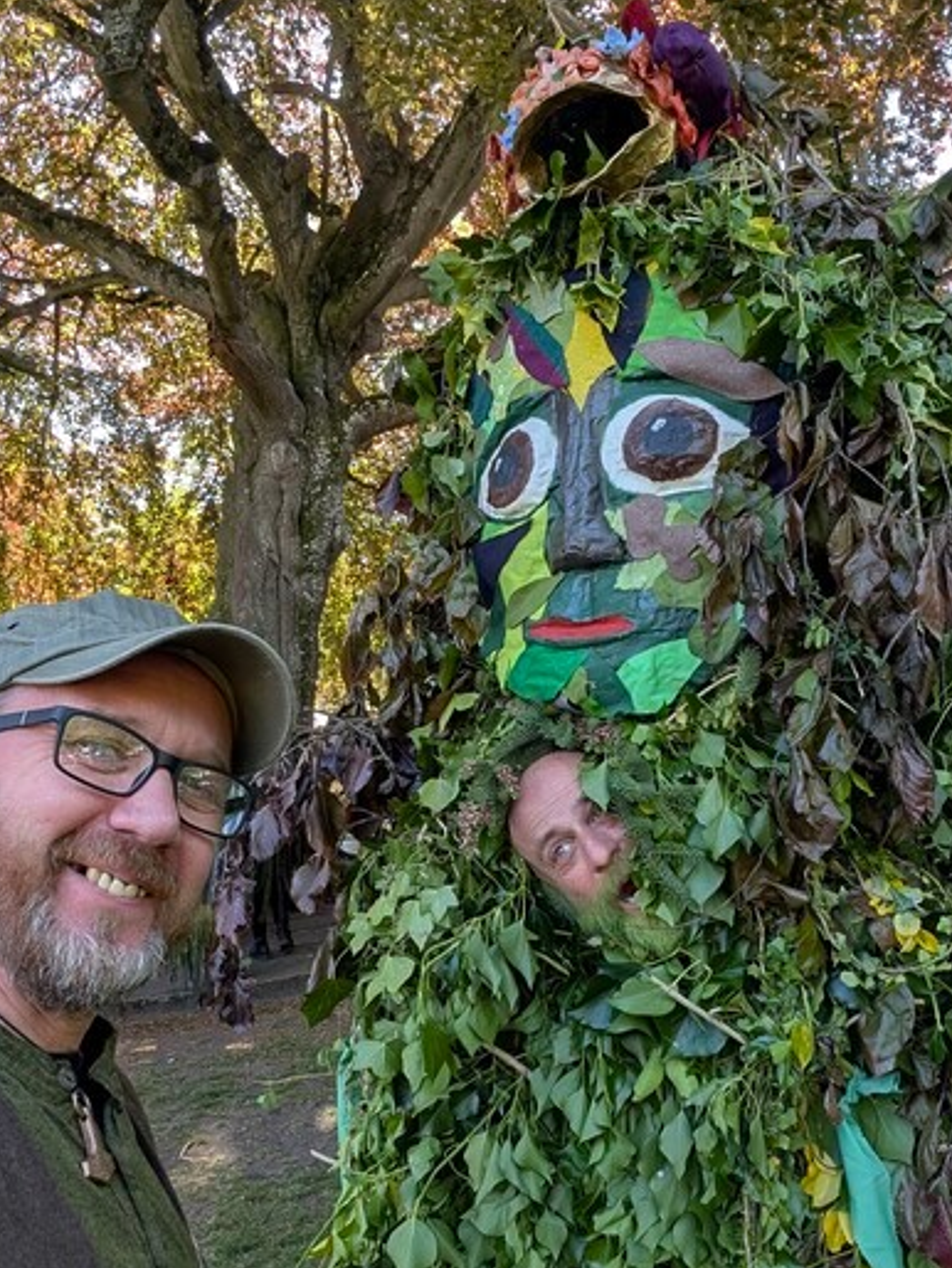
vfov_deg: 63.3
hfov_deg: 49.7
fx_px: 1026
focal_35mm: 28
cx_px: 520
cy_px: 681
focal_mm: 2.71
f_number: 2.2
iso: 55
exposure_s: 1/214
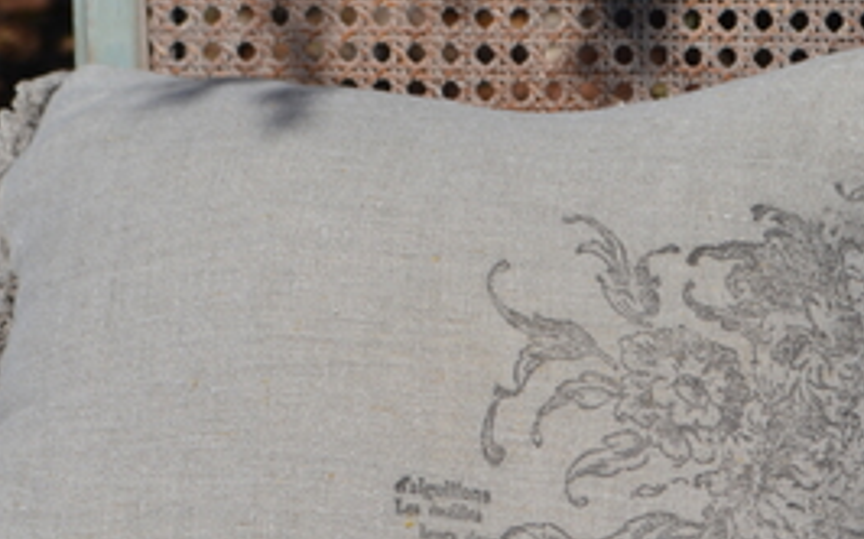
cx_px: 575
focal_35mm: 124
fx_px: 2919
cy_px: 419
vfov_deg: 10.5
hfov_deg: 16.8
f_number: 8
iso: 100
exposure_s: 1/500
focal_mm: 36
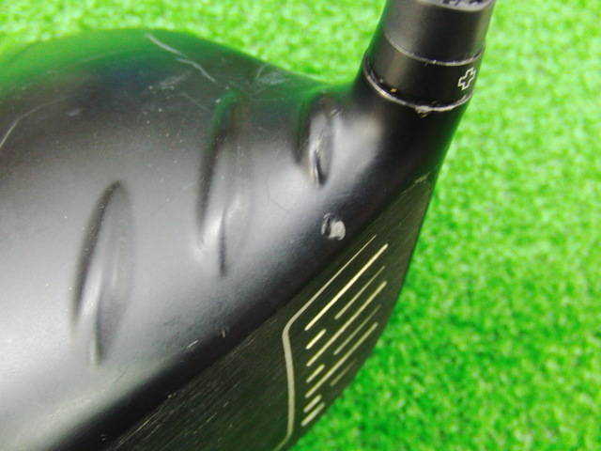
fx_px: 642
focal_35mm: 37
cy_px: 226
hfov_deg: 50.1
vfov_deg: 38.7
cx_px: 300
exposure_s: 1/10
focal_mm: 6.42
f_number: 3.6
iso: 400
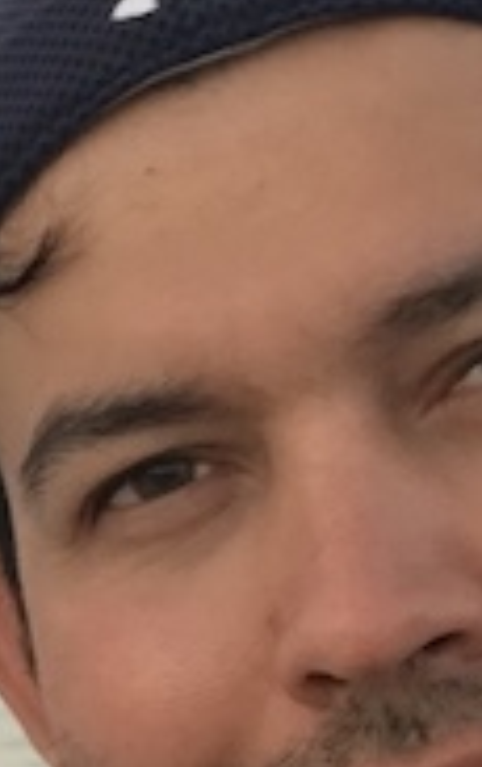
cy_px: 358
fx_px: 3098
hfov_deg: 8.9
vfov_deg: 14.1
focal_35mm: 148
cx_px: 63
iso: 100
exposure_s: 1/30
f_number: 2.2
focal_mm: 2.87
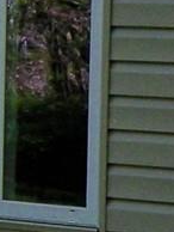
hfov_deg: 3.7
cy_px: 138
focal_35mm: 401
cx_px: 200
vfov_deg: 4.9
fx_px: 2682
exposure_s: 1/306
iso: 64
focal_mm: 6.3
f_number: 3.2
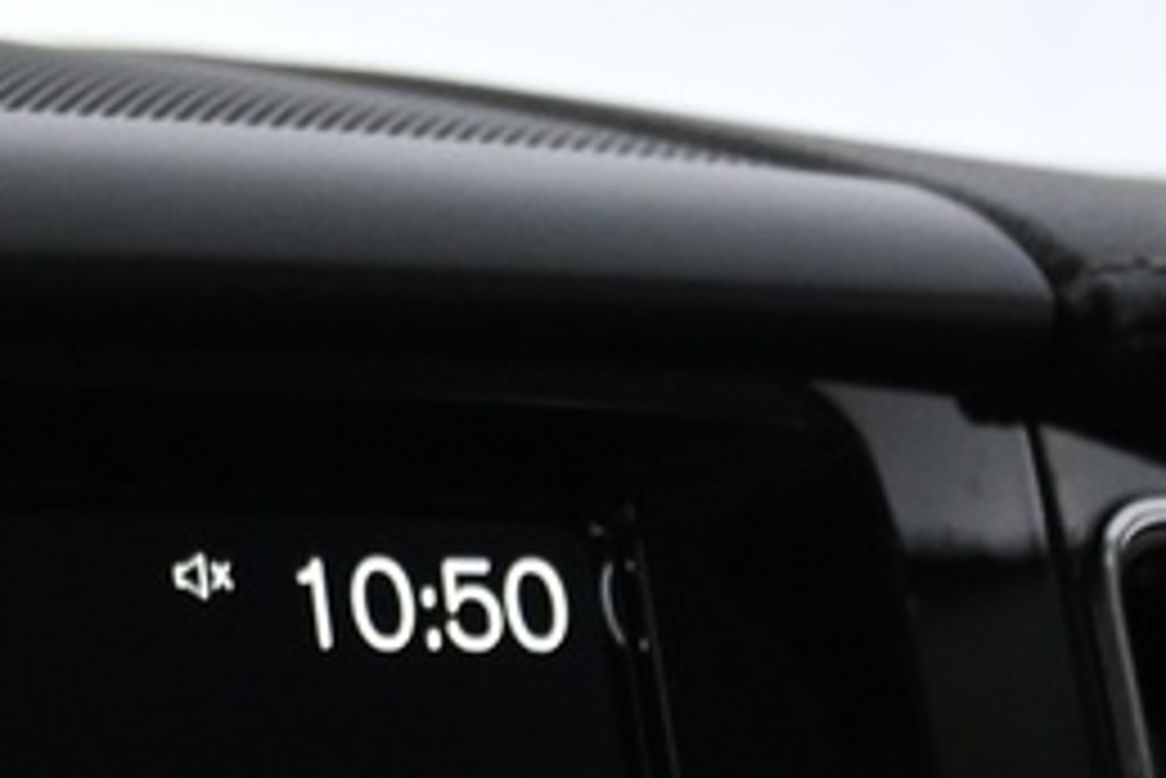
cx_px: -275
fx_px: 6388
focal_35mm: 197
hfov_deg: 10.2
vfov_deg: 6.6
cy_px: 1979
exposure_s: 1/30
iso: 1100
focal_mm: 21
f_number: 4
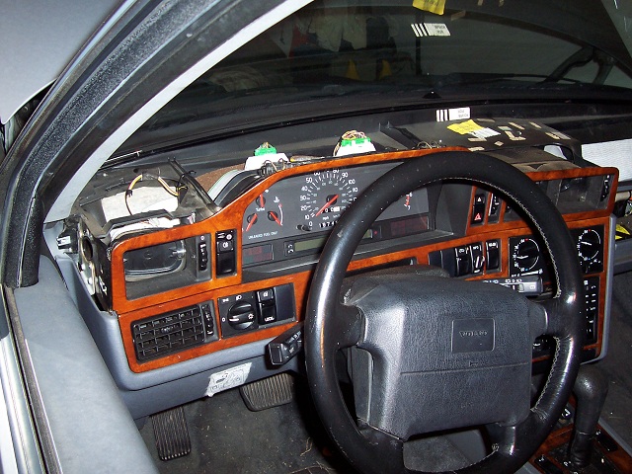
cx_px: 316
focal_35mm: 37
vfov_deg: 38.7
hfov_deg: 50.1
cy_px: 237
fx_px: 676
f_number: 2.8
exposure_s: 1/60
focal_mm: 5.6
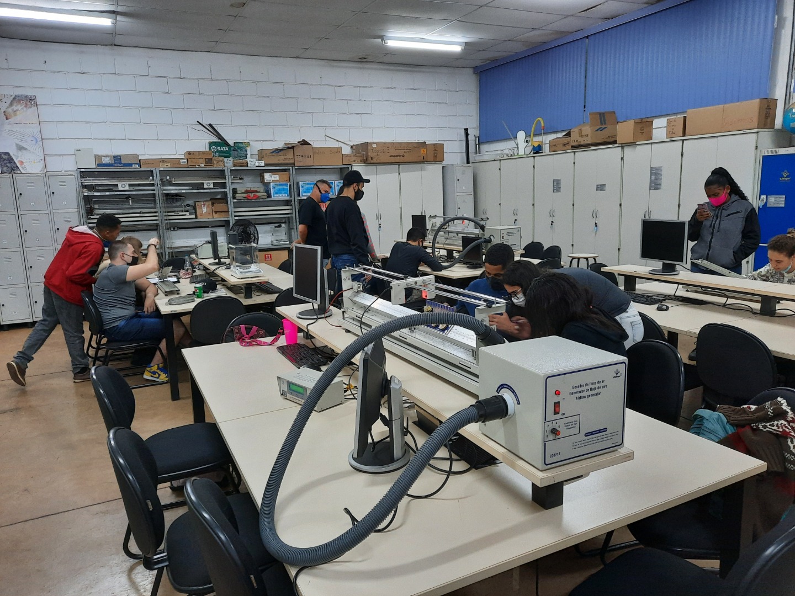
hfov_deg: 69.4
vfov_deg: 54.9
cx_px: 398
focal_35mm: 25
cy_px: 298
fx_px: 574
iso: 320
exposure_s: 1/40
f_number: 2
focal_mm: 4.6
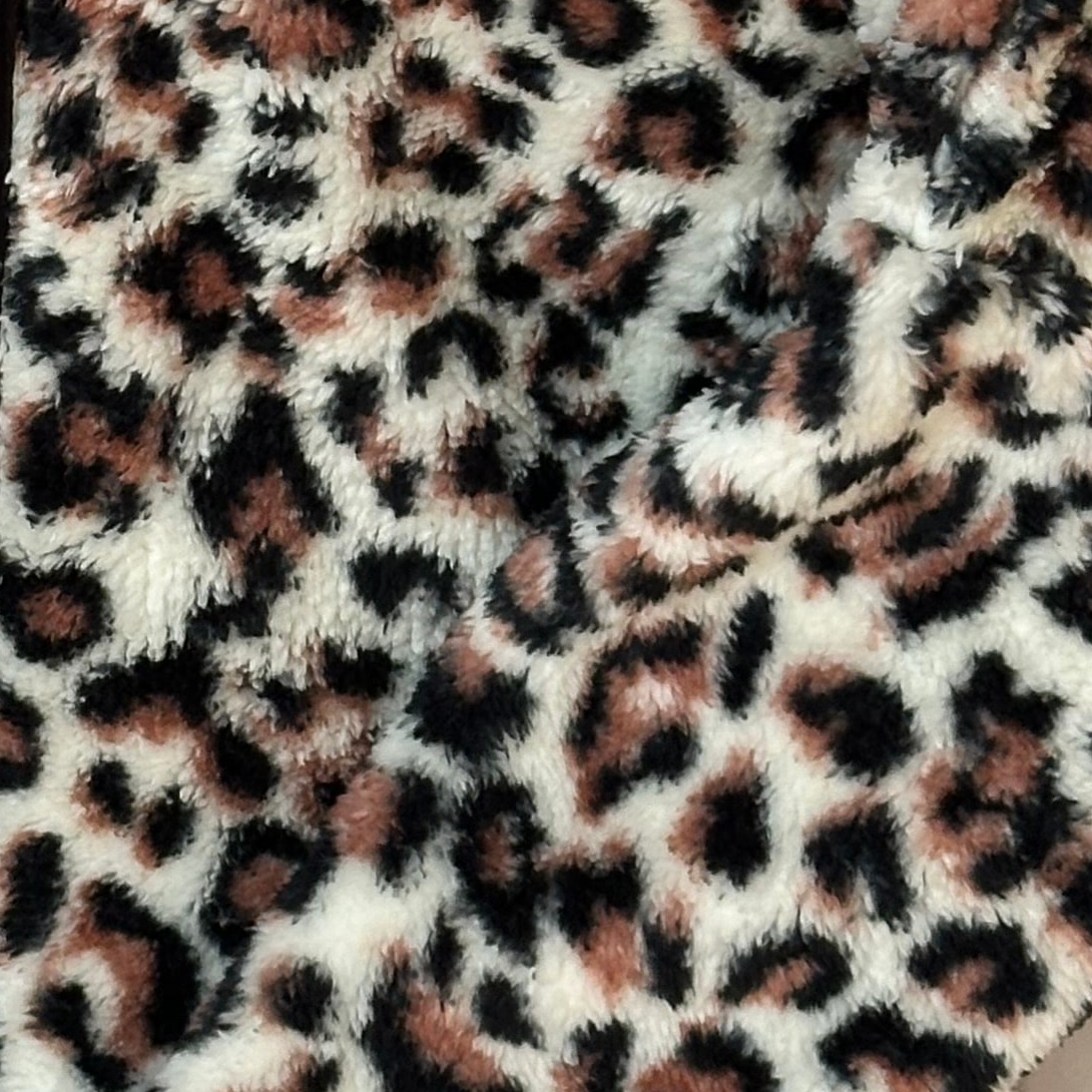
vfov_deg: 11.1
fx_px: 5603
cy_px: 391
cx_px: 43
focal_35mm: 157
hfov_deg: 11.0
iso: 125
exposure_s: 1/60
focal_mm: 6.86
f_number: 1.78
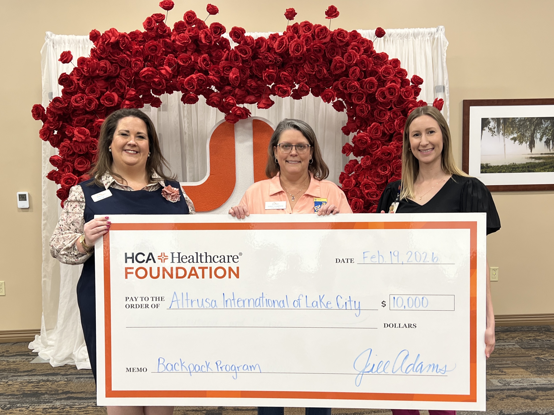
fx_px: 416
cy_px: 208
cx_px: 277
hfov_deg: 67.3
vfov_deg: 53.1
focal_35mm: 26
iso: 100
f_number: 1.5
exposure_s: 1/100
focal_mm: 5.7
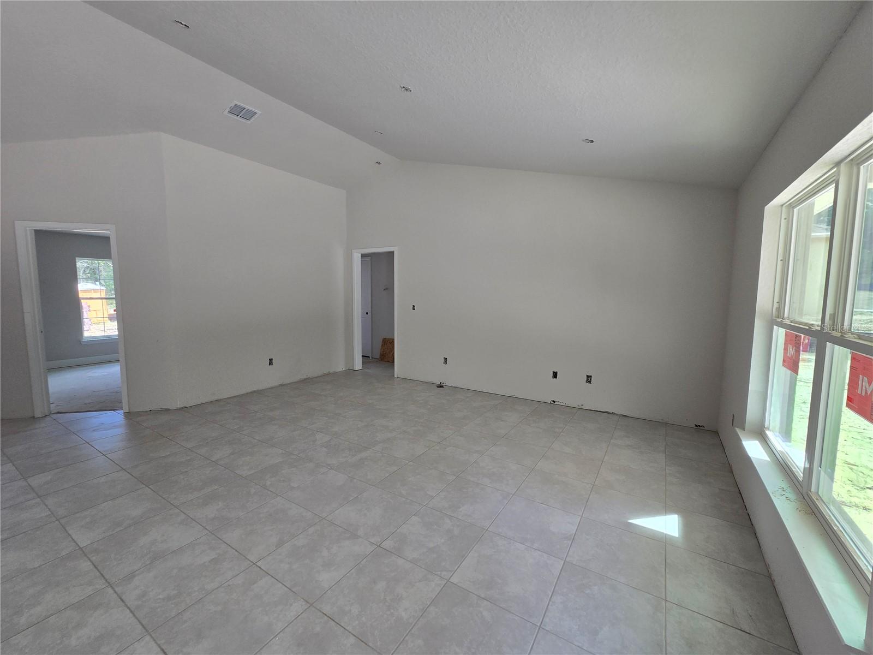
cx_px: 436
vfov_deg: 89.9
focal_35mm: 13
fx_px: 328
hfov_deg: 106.2
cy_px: 328
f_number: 2.2
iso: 64
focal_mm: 2.2
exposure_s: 1/120
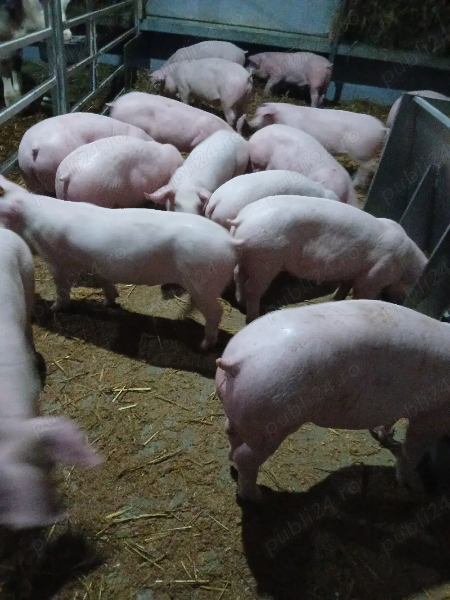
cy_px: 300
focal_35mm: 26
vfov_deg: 67.3
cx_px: 225
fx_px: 451
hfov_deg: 53.1
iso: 1600
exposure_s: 1/14.3
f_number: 1.8
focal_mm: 3.98
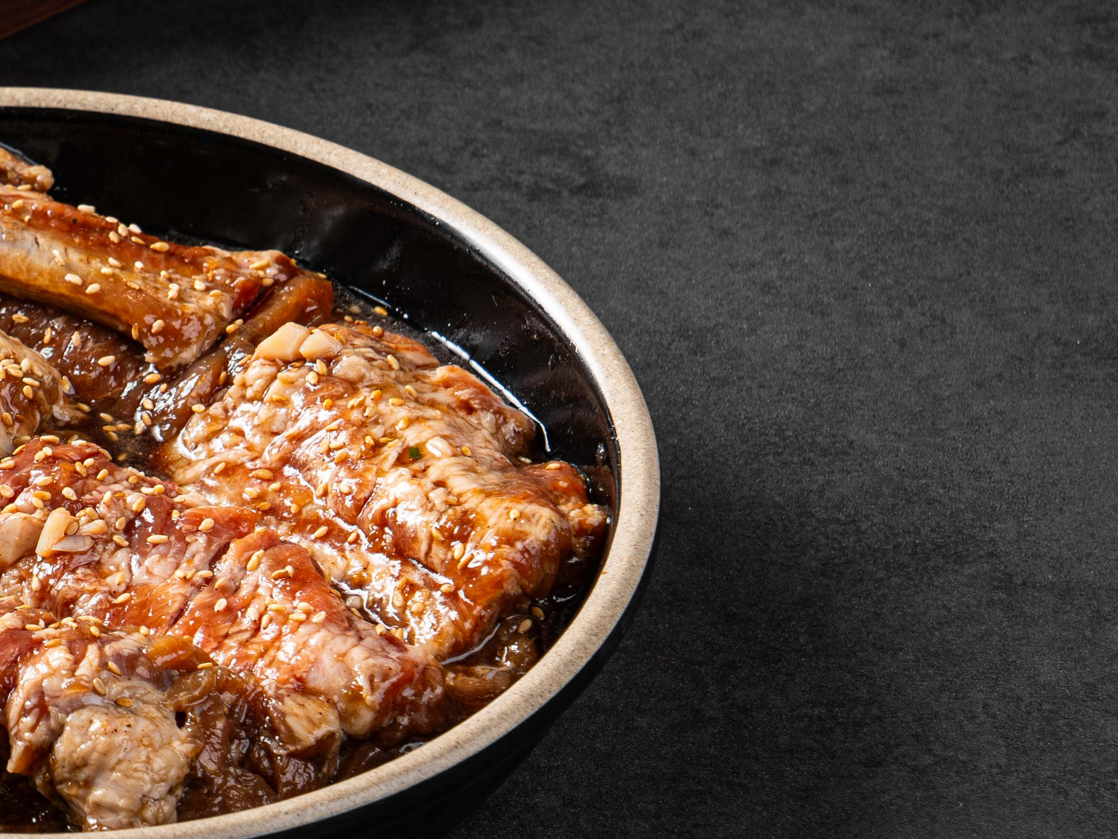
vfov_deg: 5.9
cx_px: -248
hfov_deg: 7.8
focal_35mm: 253
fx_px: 8172
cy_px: 119
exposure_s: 1/125
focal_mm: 105
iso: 250
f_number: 11
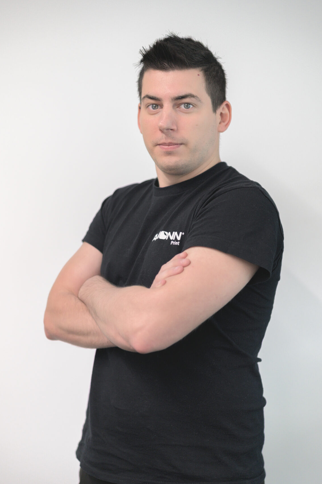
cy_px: 254
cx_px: 161
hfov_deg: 24.2
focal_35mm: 56
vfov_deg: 35.7
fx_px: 752
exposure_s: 1/160
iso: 400
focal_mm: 50
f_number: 1.8
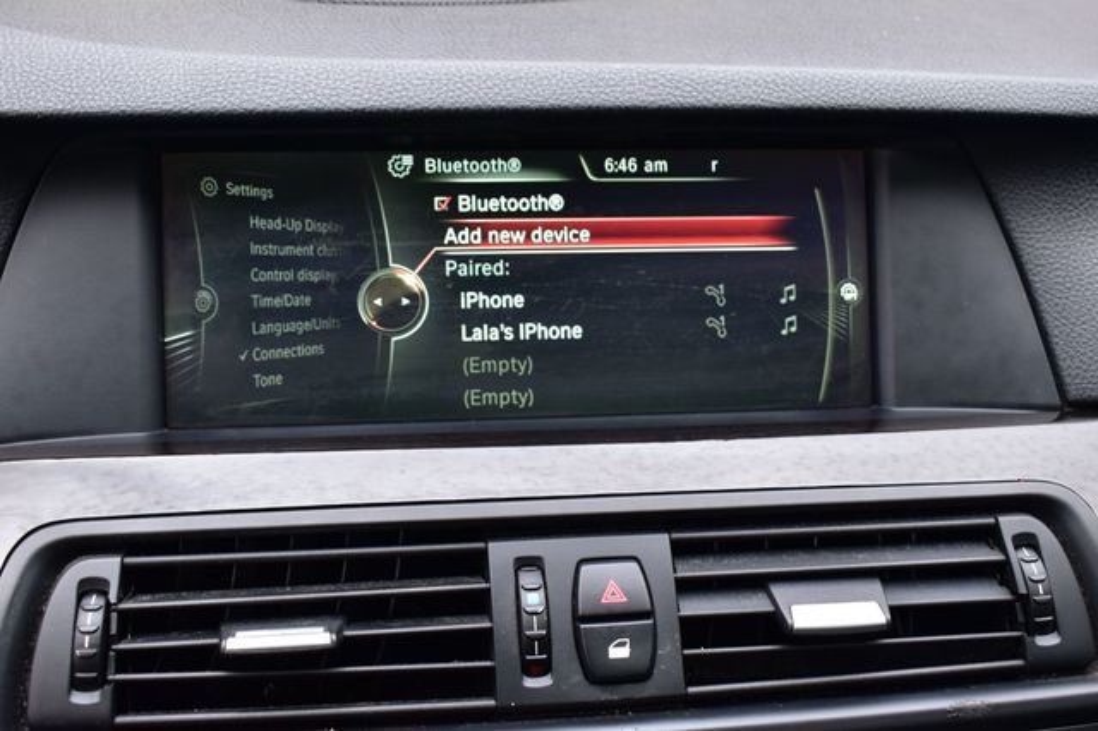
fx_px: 1235
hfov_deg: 47.9
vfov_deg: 33.0
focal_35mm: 40
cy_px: 366
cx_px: 549
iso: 500
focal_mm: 27
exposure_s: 1/15
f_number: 6.3
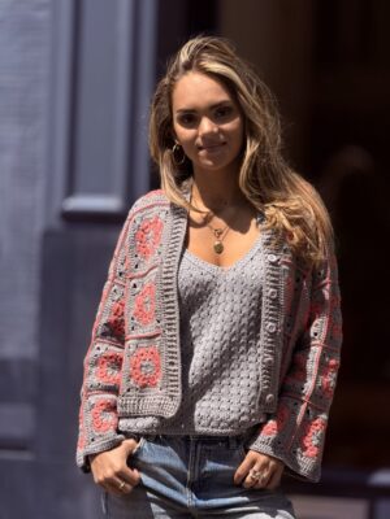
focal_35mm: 120
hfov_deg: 12.3
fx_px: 1803
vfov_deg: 16.4
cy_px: 260
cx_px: 195
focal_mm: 15.66
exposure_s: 1/2212
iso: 50
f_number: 2.8
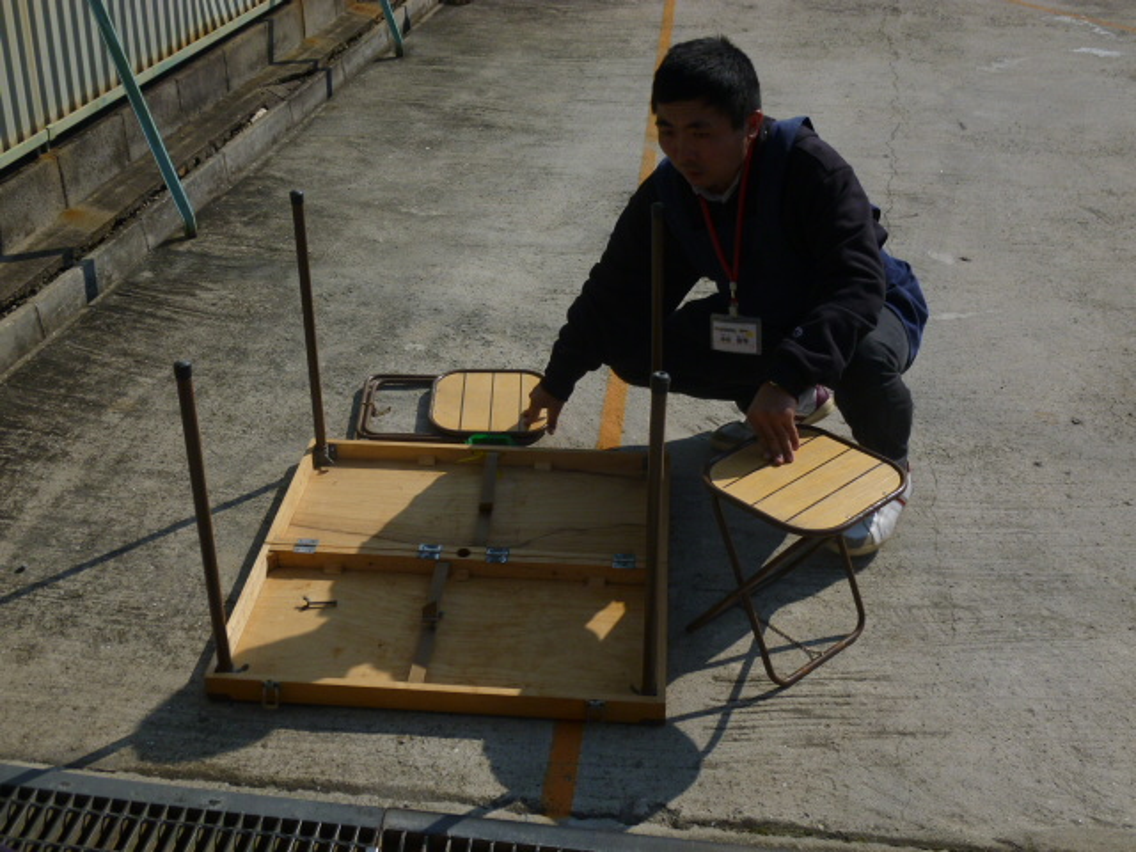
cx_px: 568
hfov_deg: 47.9
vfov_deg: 36.8
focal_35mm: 39
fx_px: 1280
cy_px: 426
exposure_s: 1/200
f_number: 10
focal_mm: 6.9
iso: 100
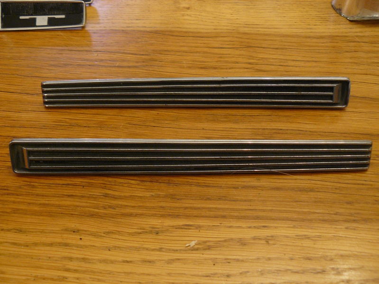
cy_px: 142
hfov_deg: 51.4
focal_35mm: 36
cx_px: 190
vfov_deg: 39.6
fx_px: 394
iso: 200
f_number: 2.8
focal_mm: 6
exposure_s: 1/2.5
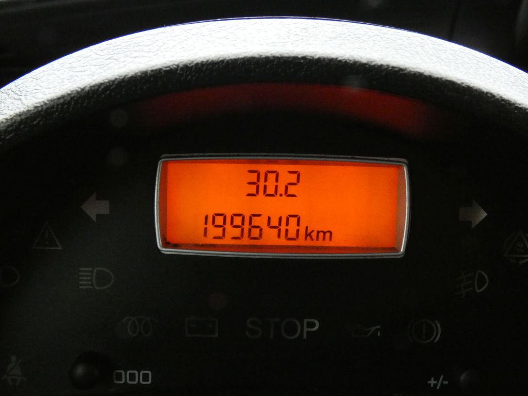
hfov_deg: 52.6
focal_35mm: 35
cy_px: 198
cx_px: 264
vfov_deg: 40.7
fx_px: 534
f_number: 5.6
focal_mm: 6.2
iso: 1250
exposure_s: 1/80
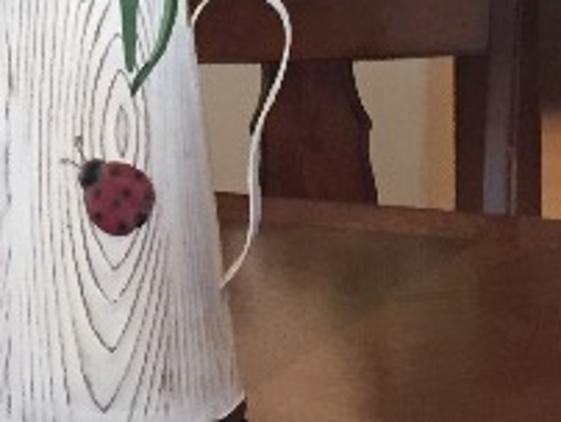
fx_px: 2385
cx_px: 172
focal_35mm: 147
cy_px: -158
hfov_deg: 13.4
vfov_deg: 9.9
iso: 200
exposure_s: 1/30
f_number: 2.2
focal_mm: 4.15
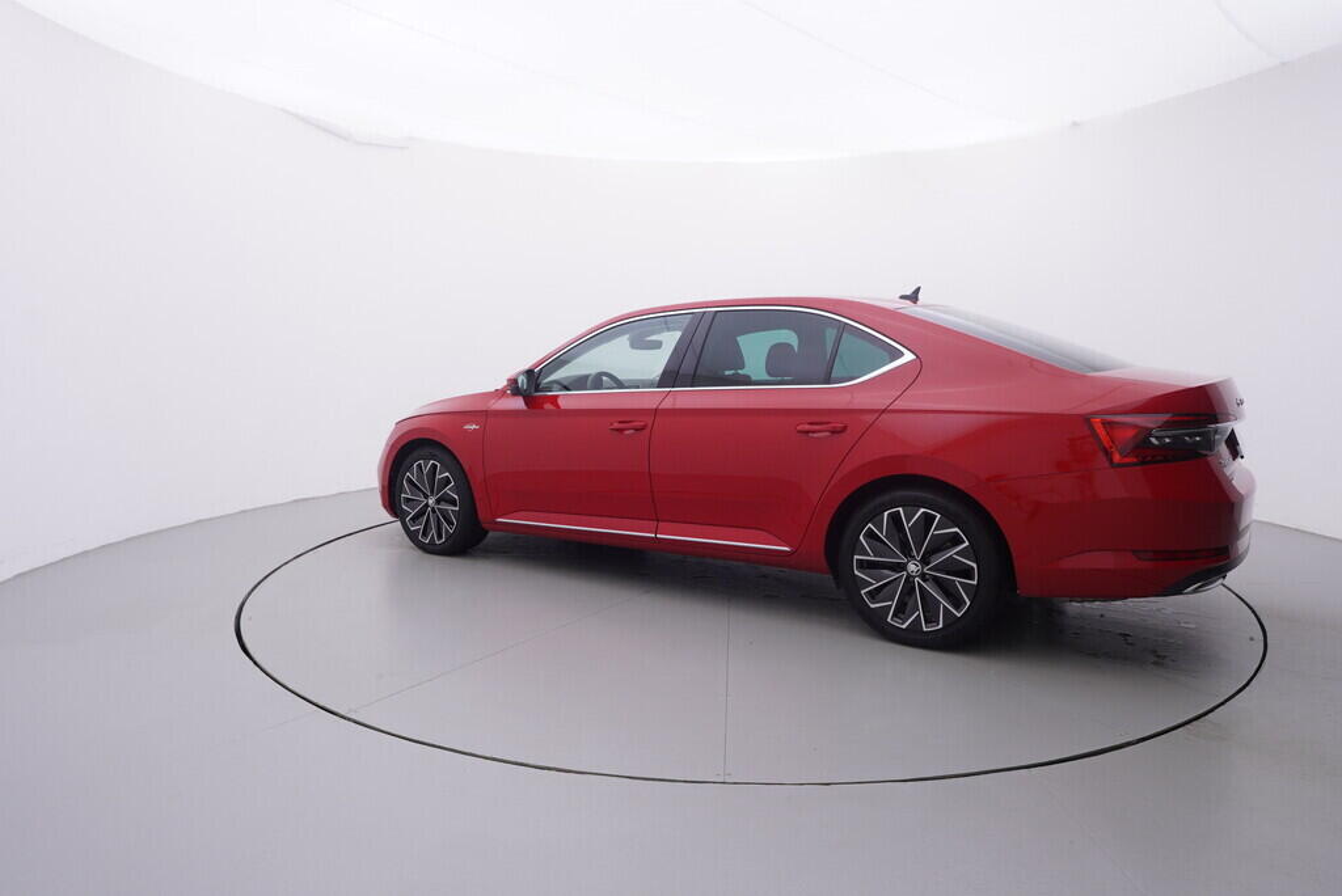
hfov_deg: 77.3
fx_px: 839
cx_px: 671
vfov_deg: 56.2
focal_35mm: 22
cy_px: 448
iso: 200
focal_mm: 15
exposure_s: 1/80
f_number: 5
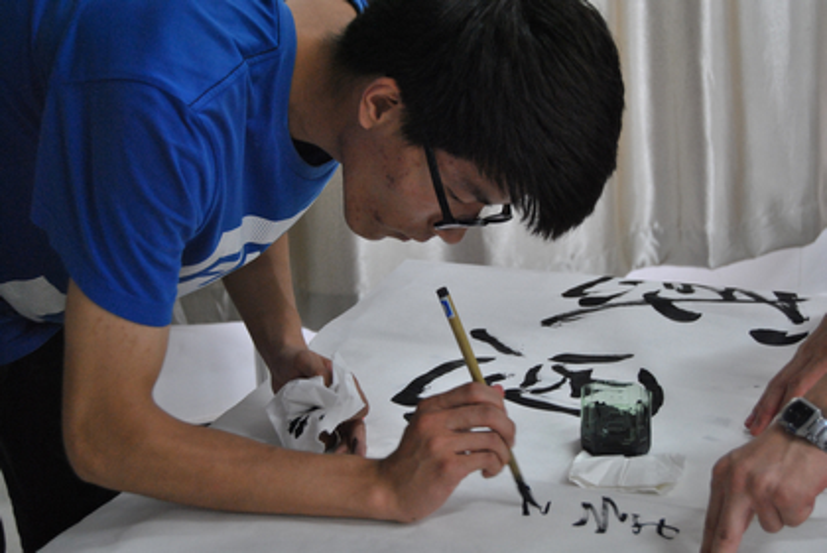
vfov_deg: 21.6
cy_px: 276
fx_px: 1449
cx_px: 414
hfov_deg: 31.9
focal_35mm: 63
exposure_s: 1/40
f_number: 5
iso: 800
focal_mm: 42
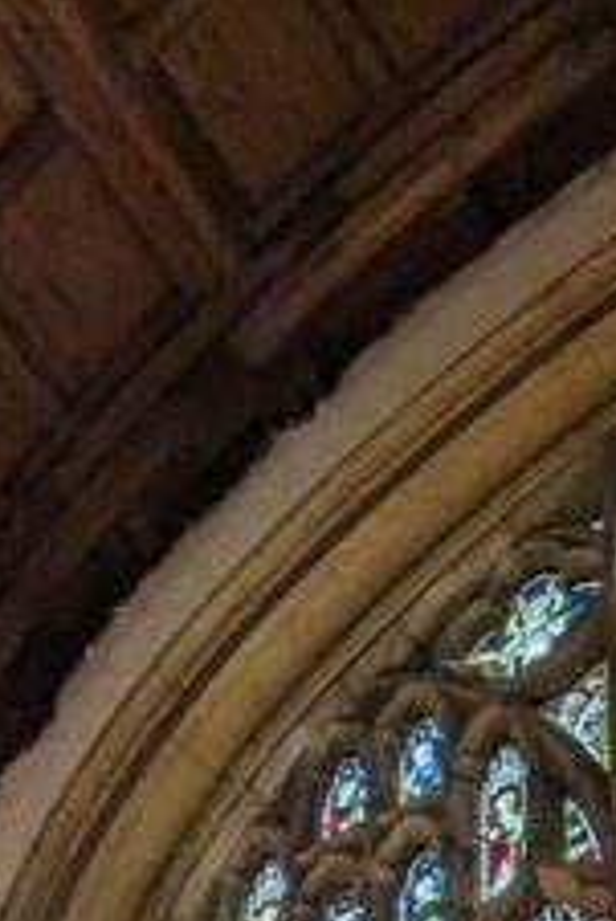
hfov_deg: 10.8
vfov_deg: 13.0
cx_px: 441
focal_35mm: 127
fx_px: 3254
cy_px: 2070
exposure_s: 1/266
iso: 115
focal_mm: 4.38
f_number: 1.73
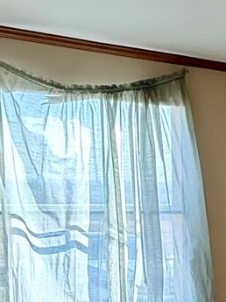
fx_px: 680
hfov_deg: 15.9
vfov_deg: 24.2
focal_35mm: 78
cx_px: 410
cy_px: 280
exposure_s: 1/120
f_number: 2.2
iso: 160
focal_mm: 2.22
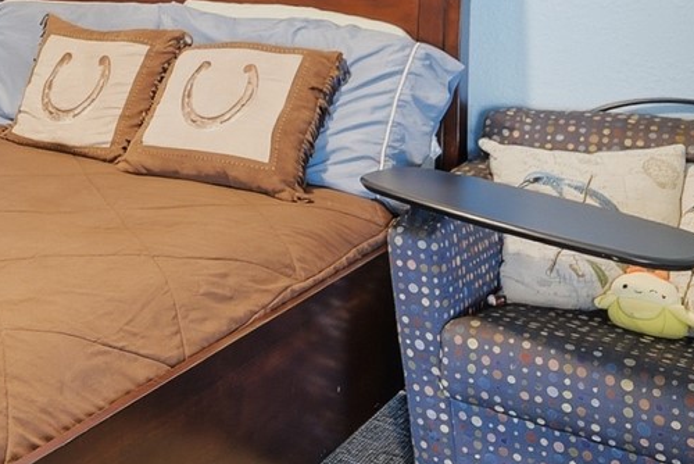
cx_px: -129
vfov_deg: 25.9
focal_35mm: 48
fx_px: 926
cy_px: -52
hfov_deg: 33.7
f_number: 4
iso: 160
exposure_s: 1/25
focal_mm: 12
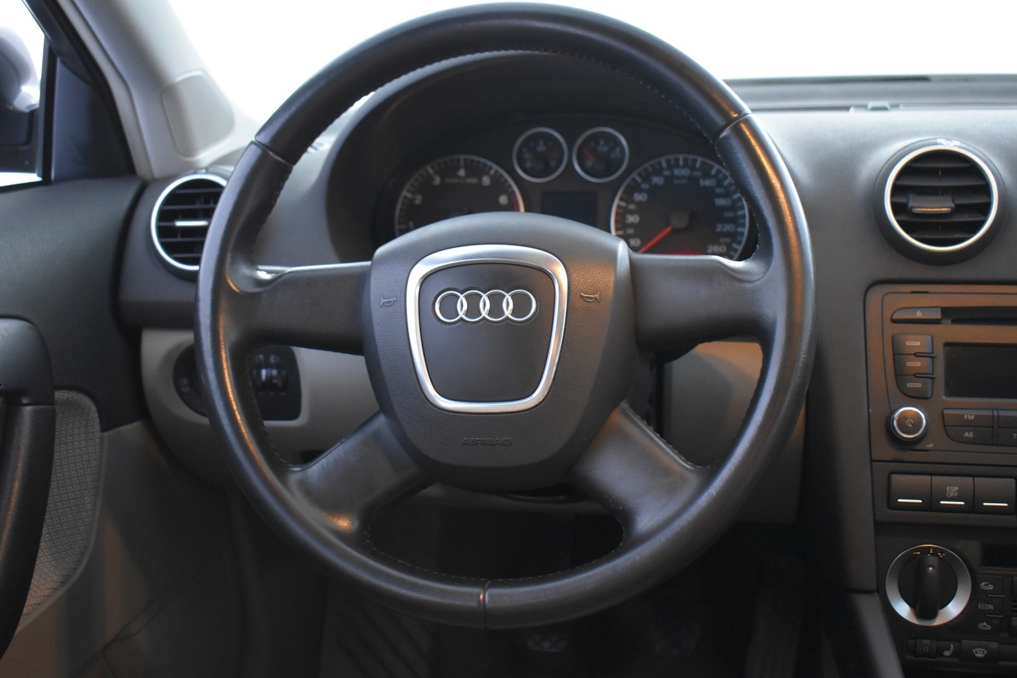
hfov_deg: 45.0
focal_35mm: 44
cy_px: 339
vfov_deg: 30.8
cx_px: 508
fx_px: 1229
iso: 3200
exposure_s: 1/15
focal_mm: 29
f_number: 4.2
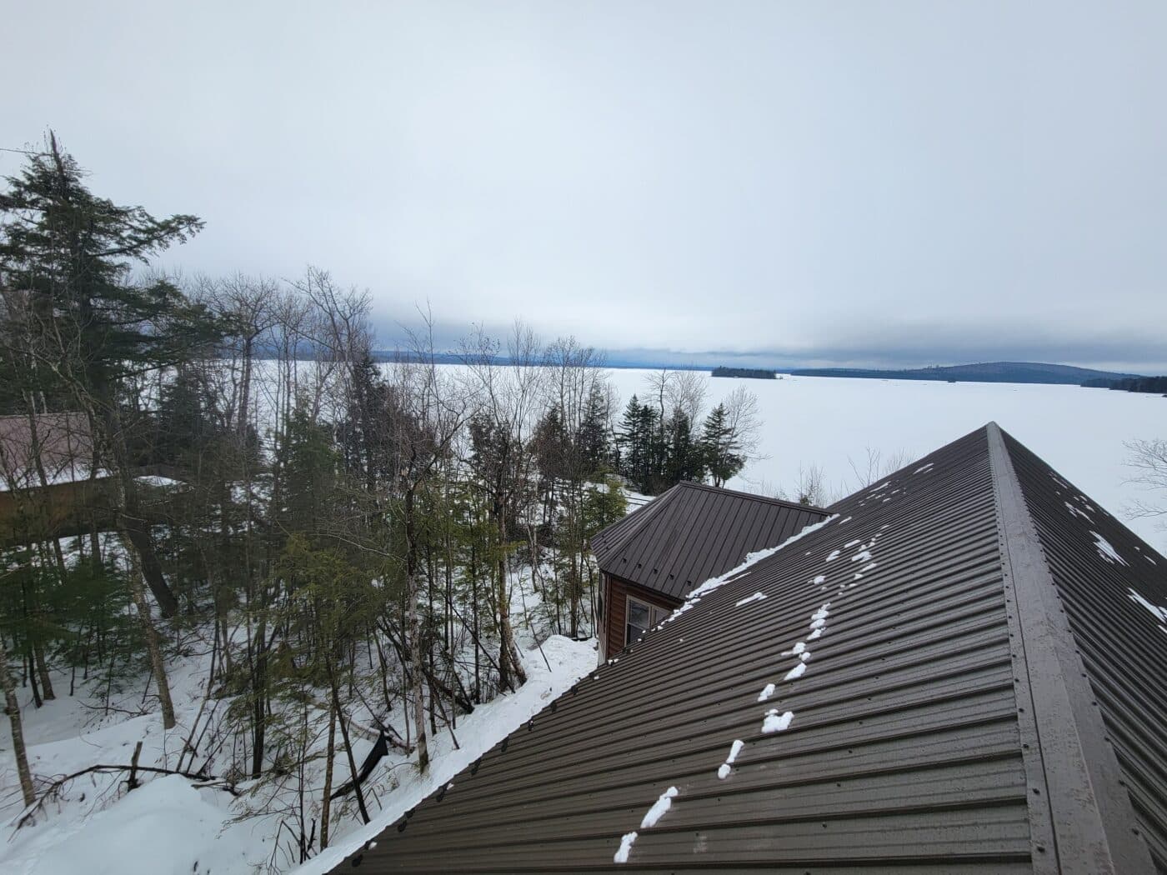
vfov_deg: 89.9
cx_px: 584
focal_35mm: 13
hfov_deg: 106.2
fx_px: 438
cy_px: 438
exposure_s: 1/1737
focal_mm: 2.2
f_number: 2.2
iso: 50
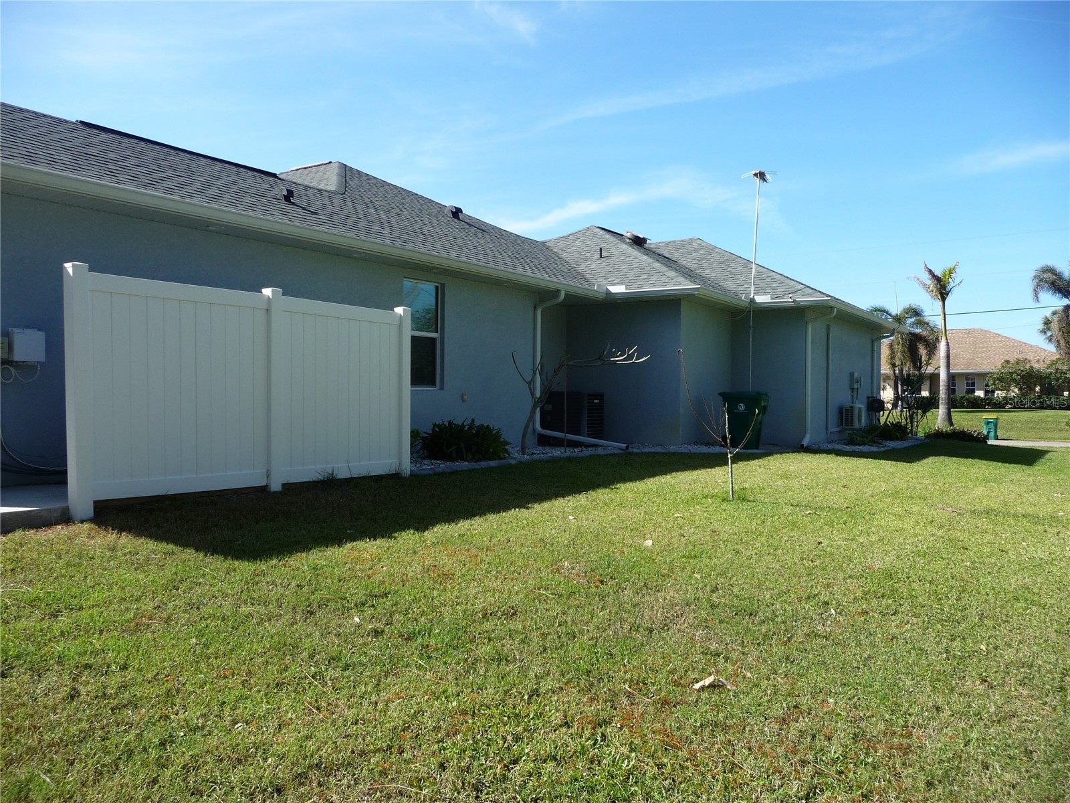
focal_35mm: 28
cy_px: 402
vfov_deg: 49.7
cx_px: 535
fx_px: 865
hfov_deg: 63.4
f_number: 3.3
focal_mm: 4.7
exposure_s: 1/640
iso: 100
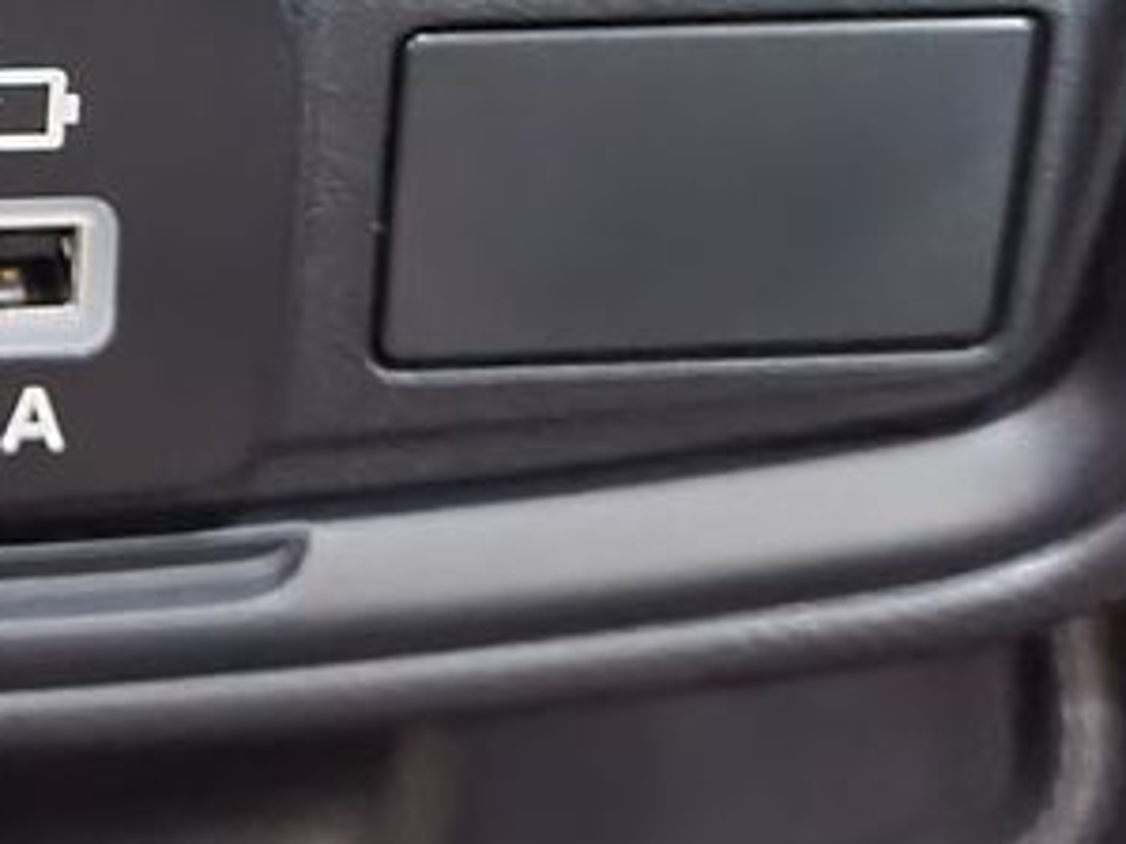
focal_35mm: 89
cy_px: -275
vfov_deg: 15.7
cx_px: -328
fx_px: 2894
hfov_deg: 20.2
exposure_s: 1/8
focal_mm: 5.4
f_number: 1.8
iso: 2000
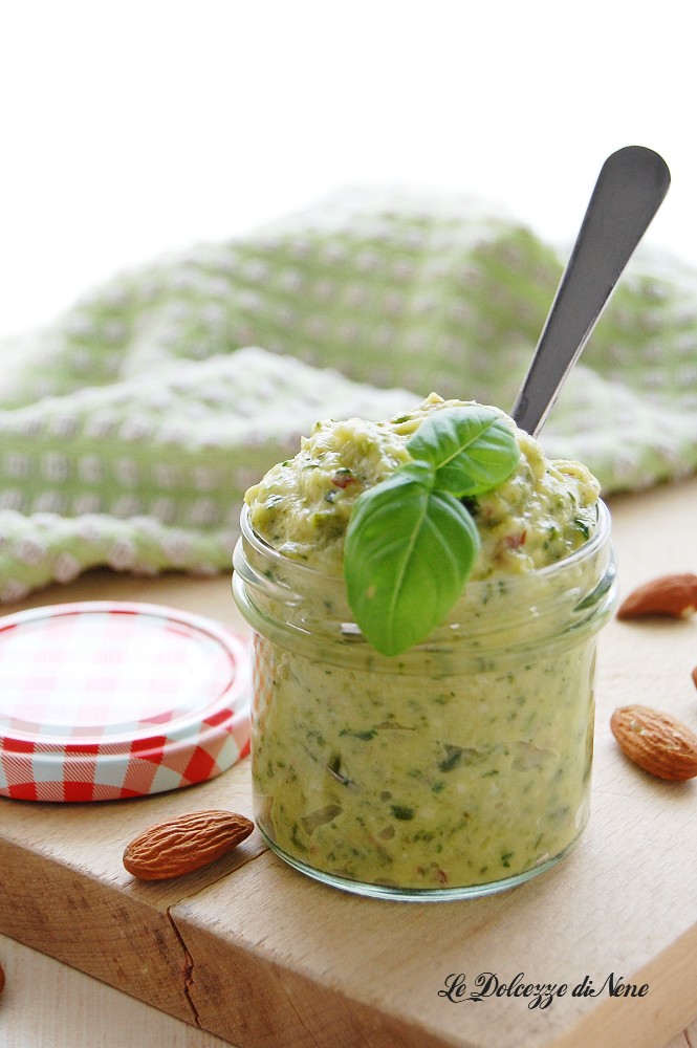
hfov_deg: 17.5
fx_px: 2269
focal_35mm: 78
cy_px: 524
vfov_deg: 26.0
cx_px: 348
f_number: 5.6
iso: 400
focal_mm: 52
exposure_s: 1/60
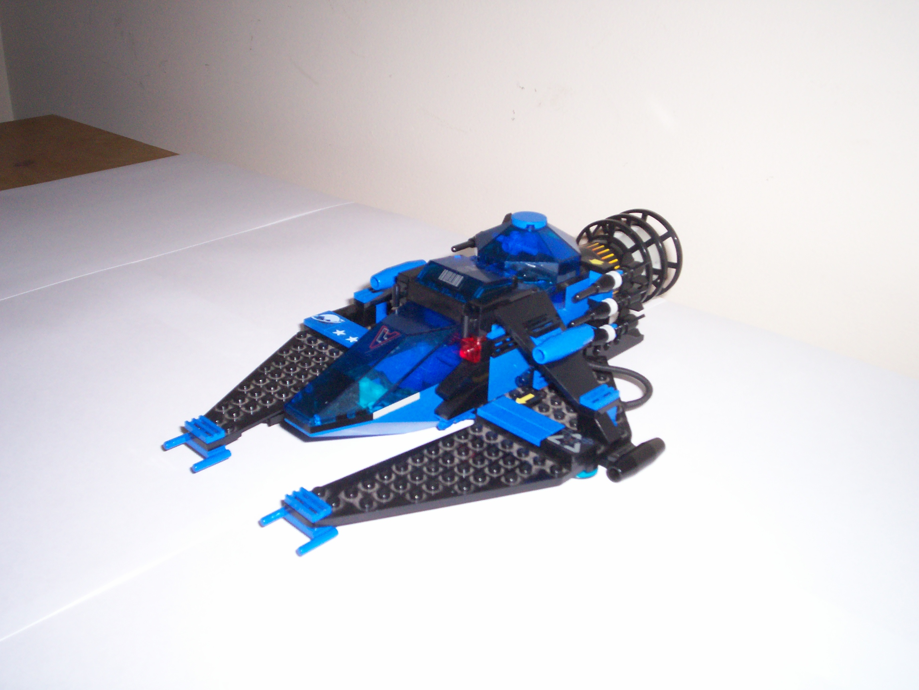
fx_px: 956
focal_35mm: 36
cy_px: 345
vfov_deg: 39.7
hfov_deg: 51.4
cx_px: 460
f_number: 4.5
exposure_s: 1/64
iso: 140
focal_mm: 5.9
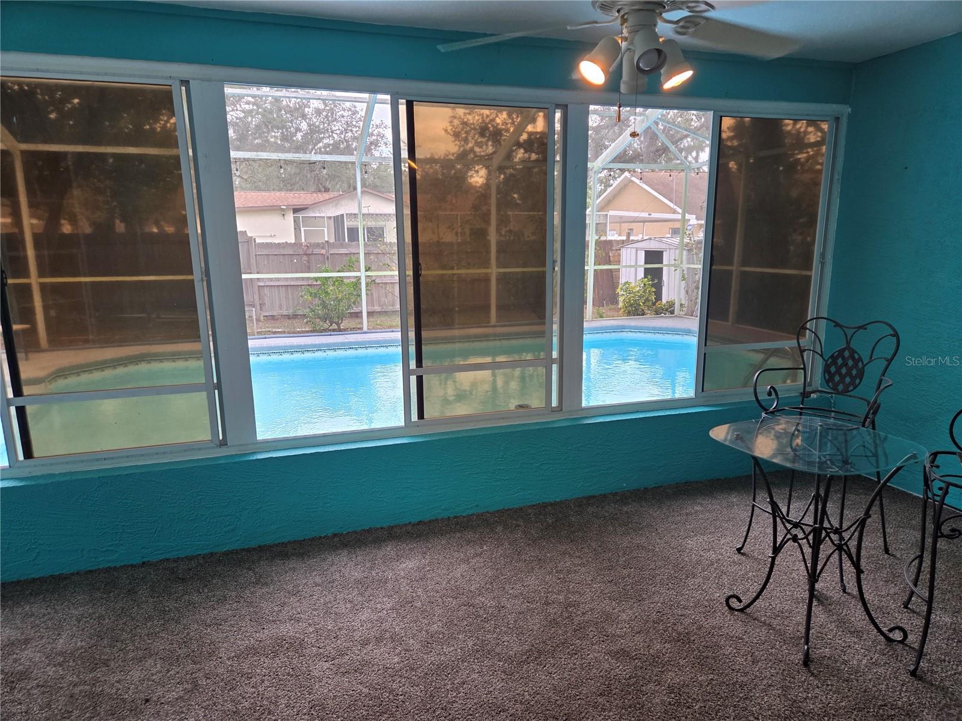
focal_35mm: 23
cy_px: 360
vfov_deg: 58.9
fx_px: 639
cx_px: 481
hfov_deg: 73.9
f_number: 1.8
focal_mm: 5.4
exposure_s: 1/120
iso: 125
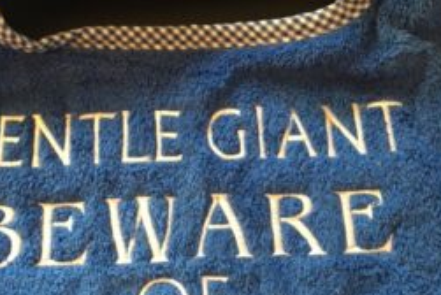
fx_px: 589
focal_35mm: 48
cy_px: 153
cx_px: 193
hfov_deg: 41.0
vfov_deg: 28.1
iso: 100
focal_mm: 4.15
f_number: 2.2
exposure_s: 1/10
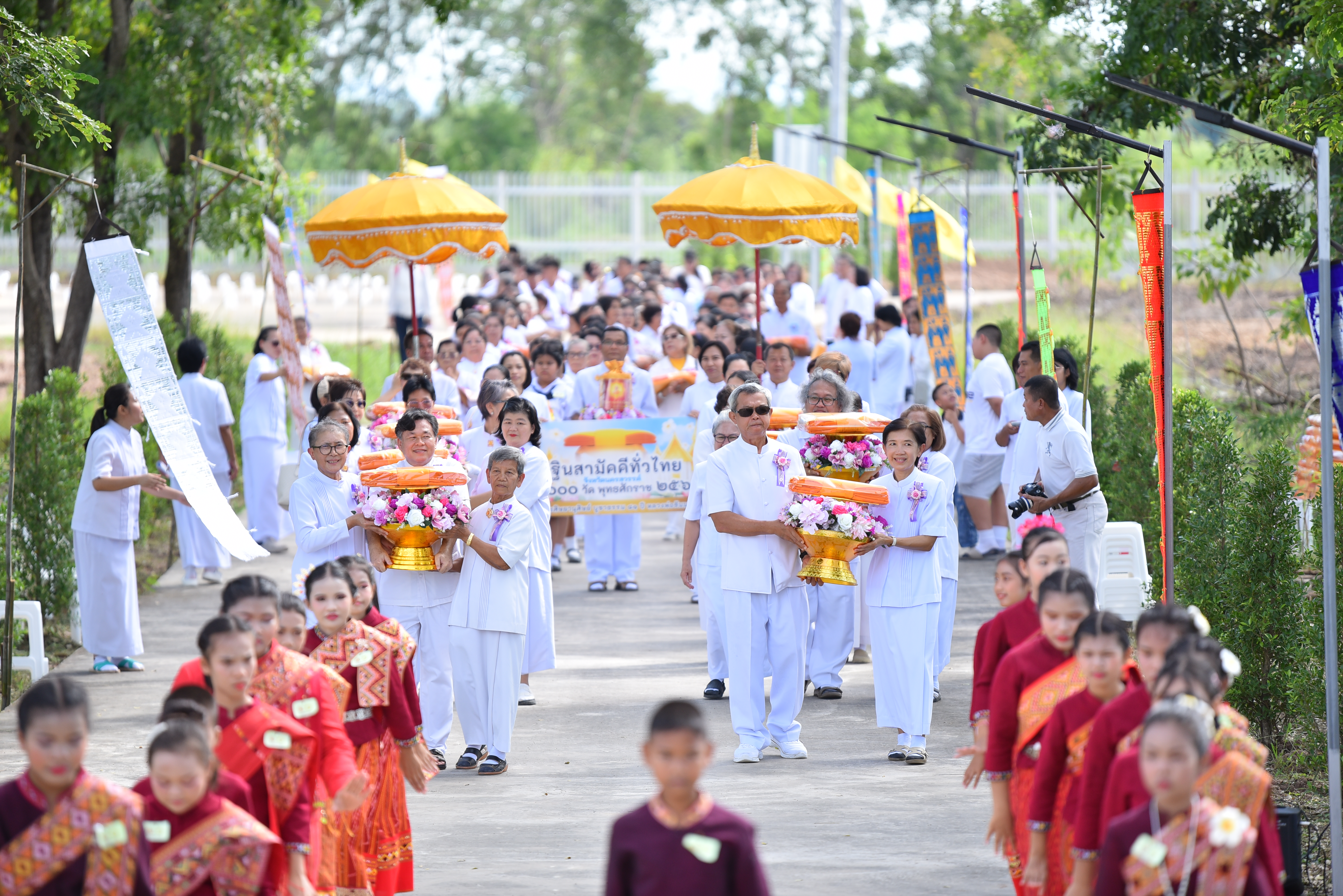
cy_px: 448
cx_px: 672
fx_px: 7464
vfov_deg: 6.9
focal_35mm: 200
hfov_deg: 10.3
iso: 320
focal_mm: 200
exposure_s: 1/1000
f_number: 2.8
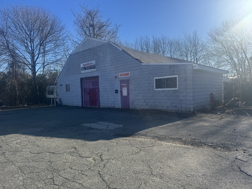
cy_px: 94
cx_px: 126
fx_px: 175
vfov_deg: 56.8
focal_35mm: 24
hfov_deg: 71.6
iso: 80
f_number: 1.78
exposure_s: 1/3247
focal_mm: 6.76
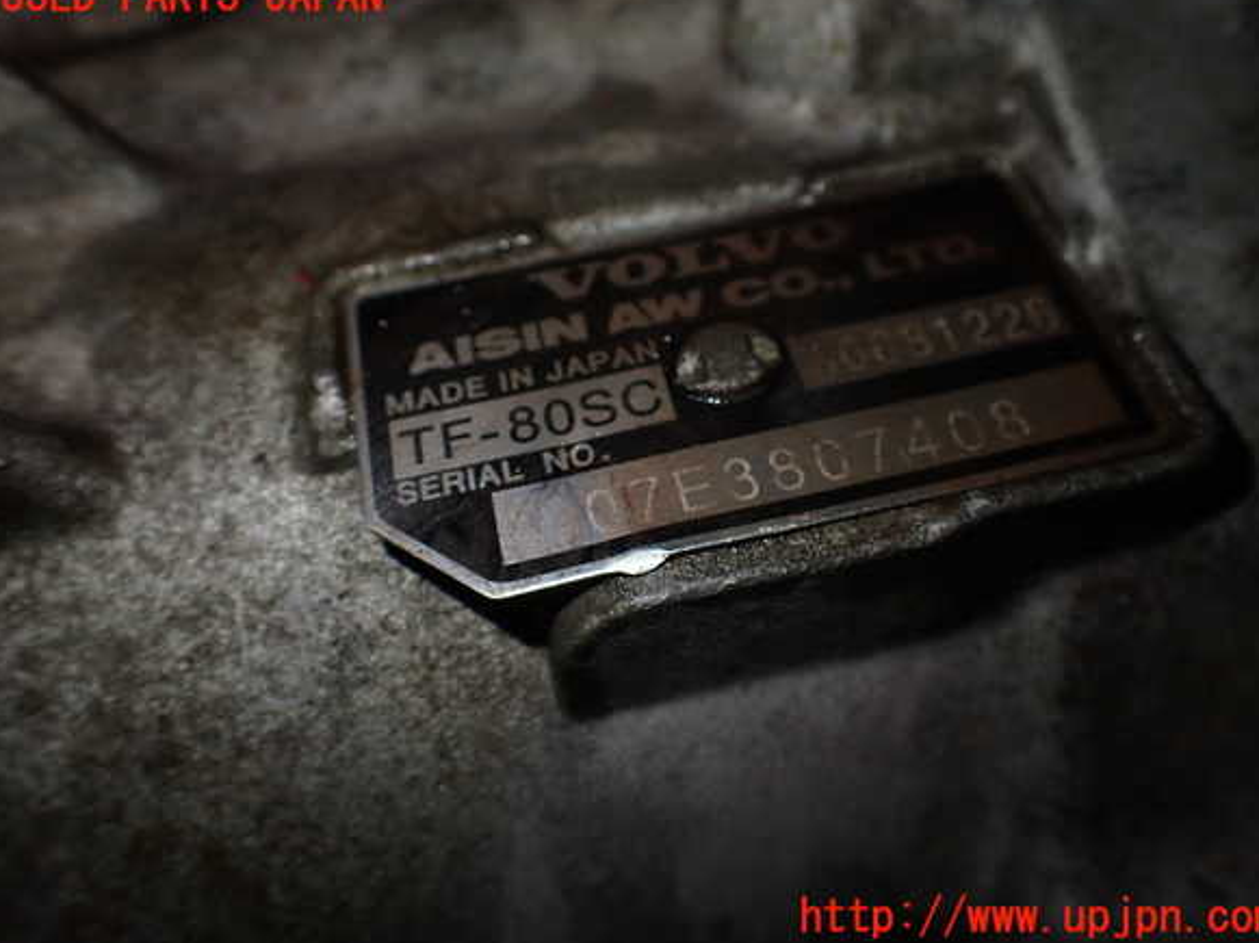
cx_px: 639
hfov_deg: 58.4
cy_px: 457
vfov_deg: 45.4
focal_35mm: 31
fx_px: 1127
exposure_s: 1/125
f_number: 2.3
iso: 160
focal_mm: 5.4
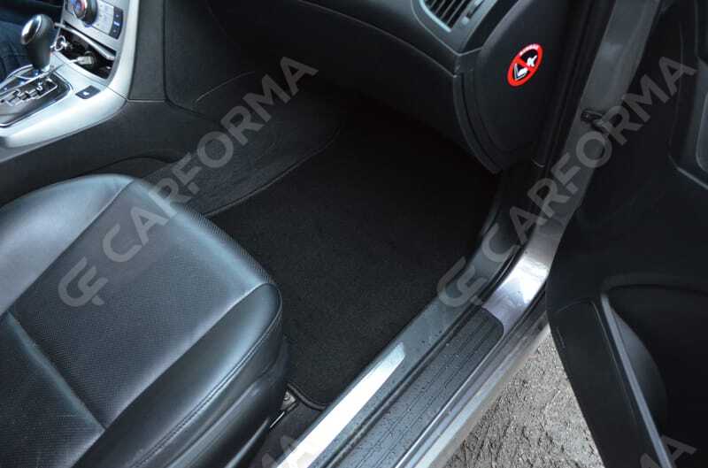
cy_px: 234
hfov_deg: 67.5
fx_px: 530
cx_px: 354
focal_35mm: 27
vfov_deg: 47.7
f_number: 3.5
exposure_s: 1/15
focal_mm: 18
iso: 3200
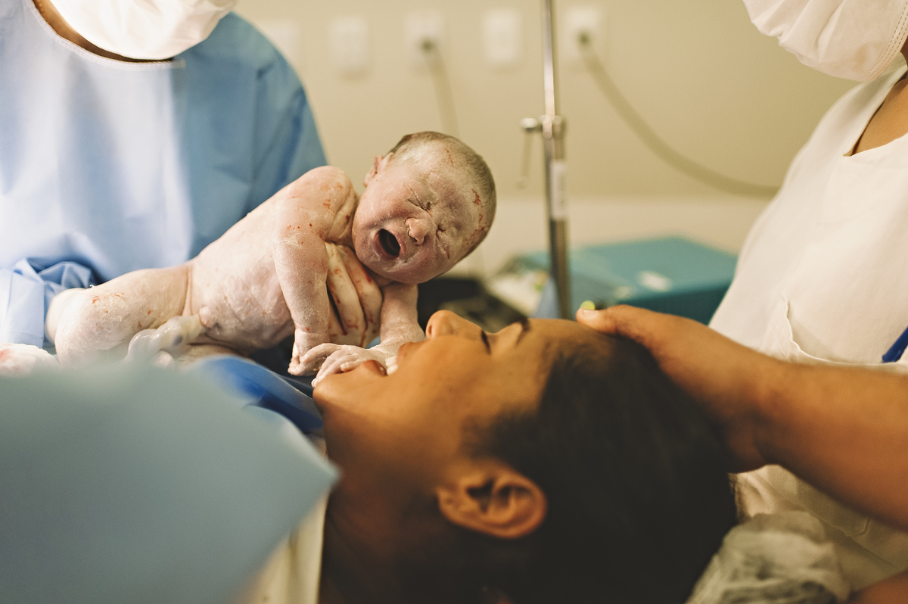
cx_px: 454
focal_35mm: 35
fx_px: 882
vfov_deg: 37.8
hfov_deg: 54.5
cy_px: 302
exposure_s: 1/250
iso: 1250
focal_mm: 35
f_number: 2
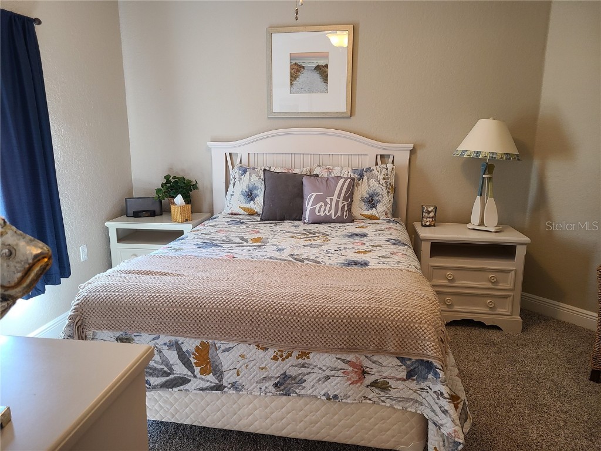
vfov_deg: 53.1
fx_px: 451
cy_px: 226
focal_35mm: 26
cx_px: 300
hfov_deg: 67.3
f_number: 1.8
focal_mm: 5.4
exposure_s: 1/60
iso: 160
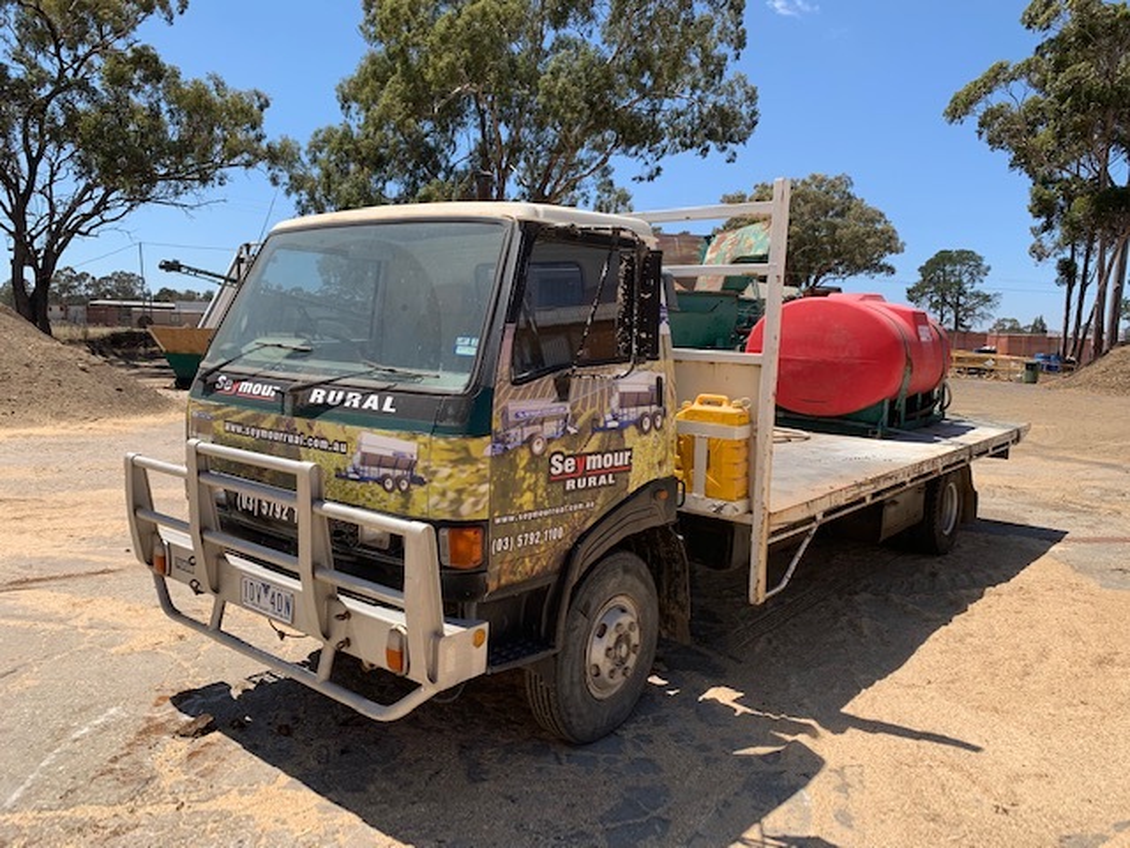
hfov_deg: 67.3
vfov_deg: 53.1
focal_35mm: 26
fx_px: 849
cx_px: 565
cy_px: 424
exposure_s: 1/2160
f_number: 1.8
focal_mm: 4.25
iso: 25
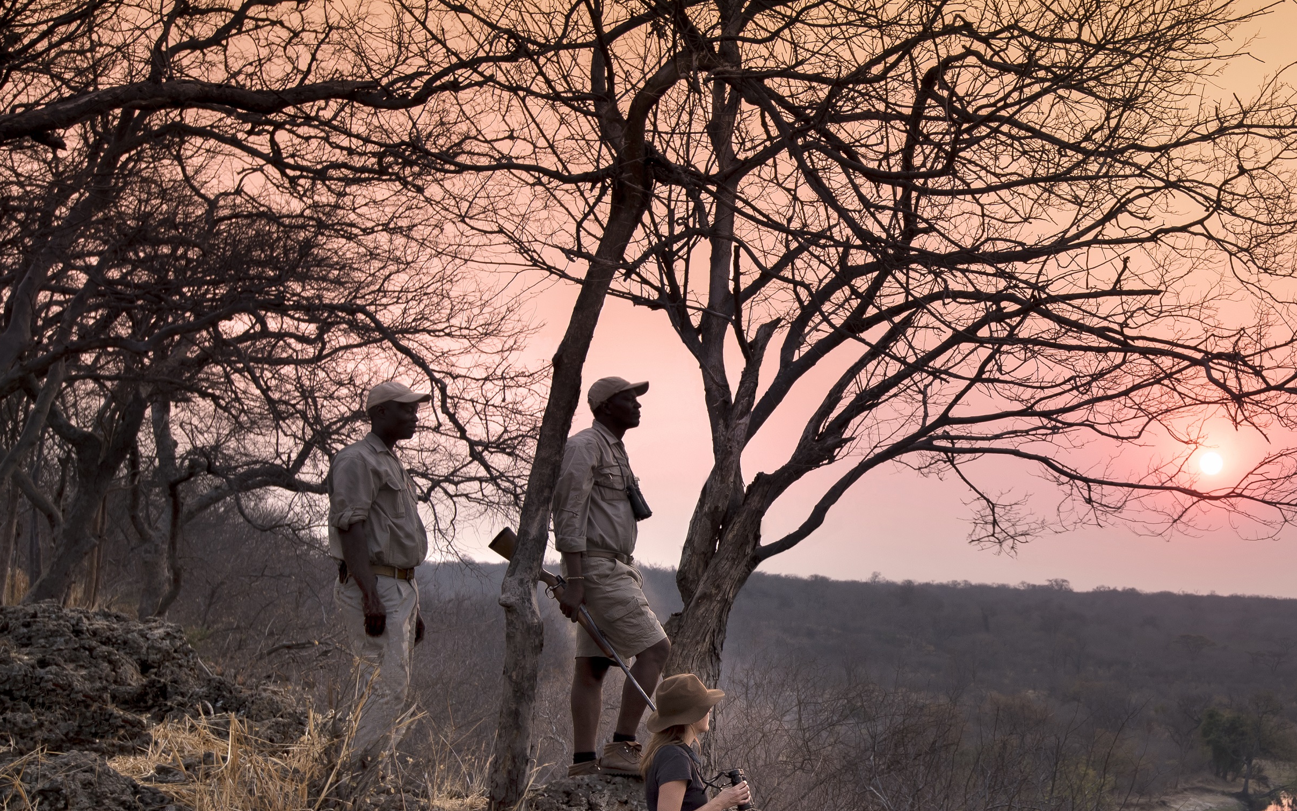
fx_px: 2263
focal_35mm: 64
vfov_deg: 20.3
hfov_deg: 31.0
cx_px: 1071
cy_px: 506
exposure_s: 1/60
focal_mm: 35
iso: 280
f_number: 8
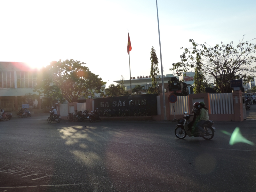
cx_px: 128
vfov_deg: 36.0
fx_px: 296
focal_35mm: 40
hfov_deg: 46.8
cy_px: 96
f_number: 3.3
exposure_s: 1/500
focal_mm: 7.1
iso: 80
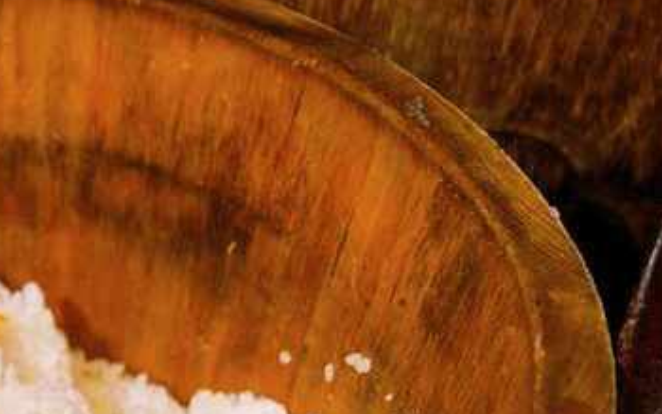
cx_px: -70
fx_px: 1877
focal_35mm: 104
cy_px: 414
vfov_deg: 12.4
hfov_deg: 19.2
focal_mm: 42
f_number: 4
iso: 2000
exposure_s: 1/50
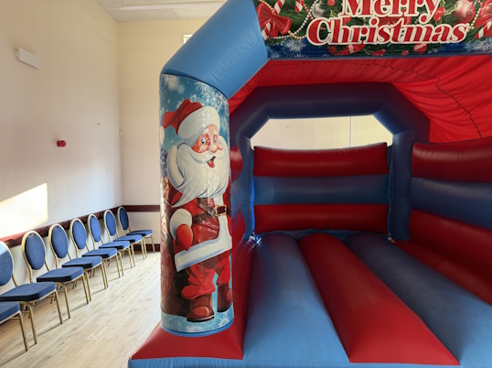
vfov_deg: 56.7
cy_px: 184
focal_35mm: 24
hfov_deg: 71.7
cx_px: 246
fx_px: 341
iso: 160
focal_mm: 6.76
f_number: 1.78
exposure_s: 1/50
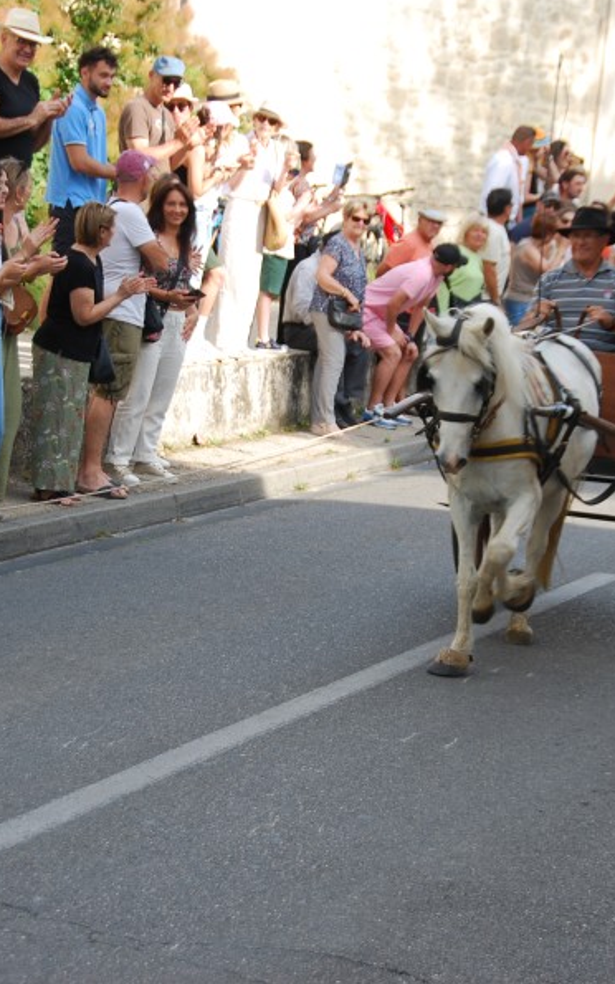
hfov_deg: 11.4
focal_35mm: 115
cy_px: 491
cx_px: 279
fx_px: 3083
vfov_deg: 18.1
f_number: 5.6
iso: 100
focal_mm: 50
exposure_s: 1/125
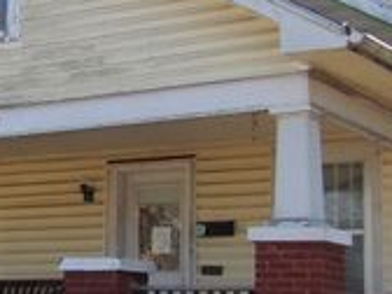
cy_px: 158
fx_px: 1314
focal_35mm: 116
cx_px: -5
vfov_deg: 12.8
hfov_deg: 16.6
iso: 100
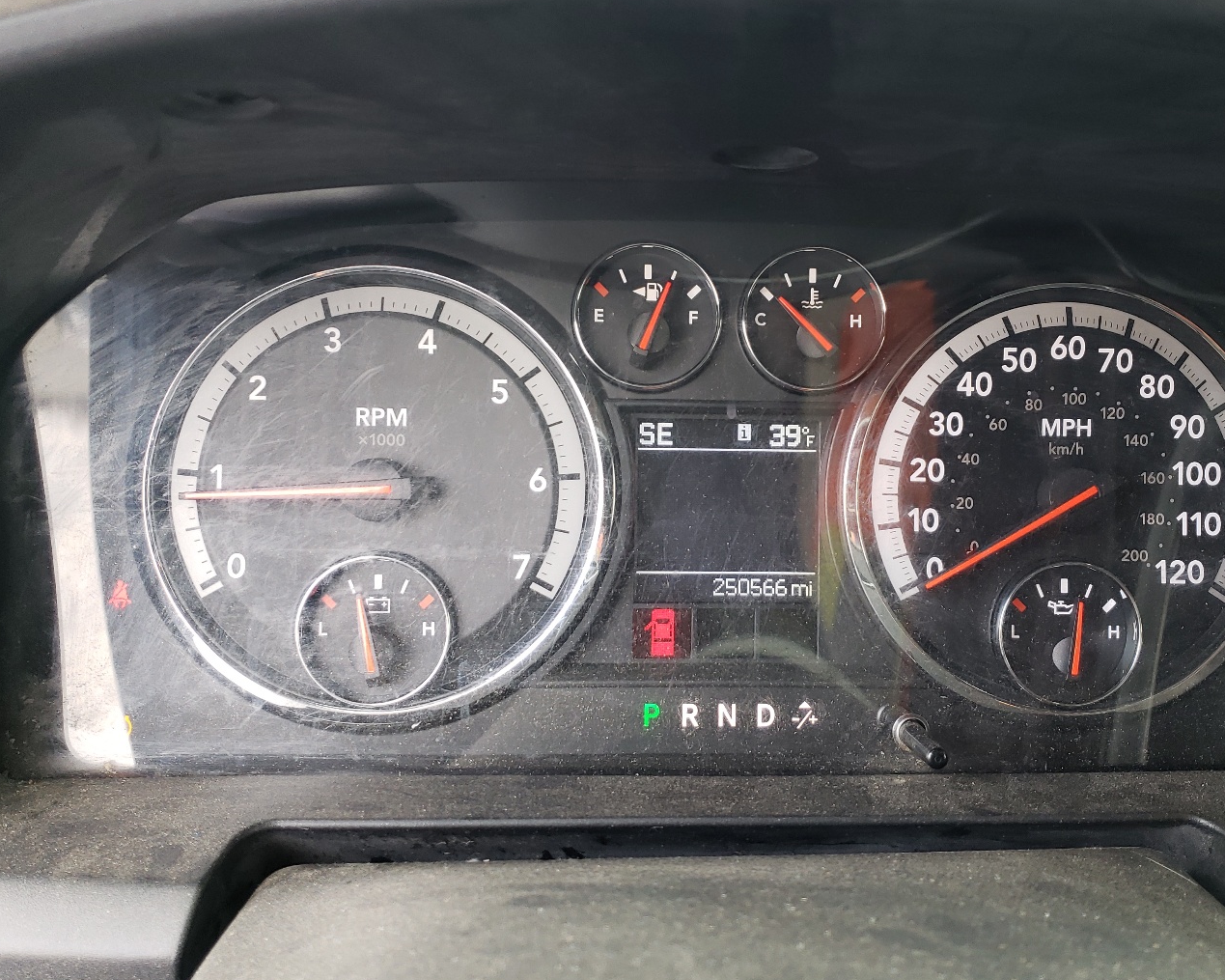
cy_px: 476
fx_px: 1160
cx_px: 721
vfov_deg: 45.8
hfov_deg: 55.3
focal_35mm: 32
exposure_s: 1/60.2
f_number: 1.5
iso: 76
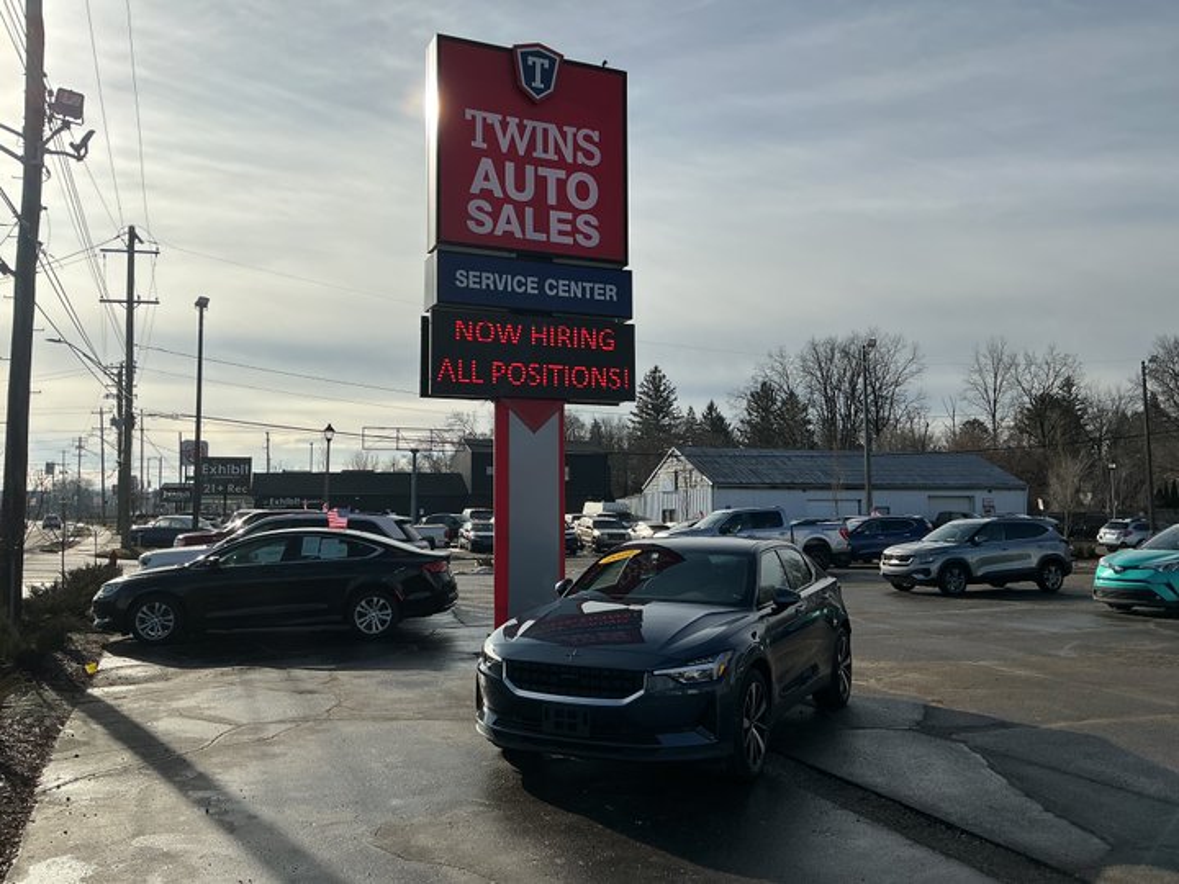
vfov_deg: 48.2
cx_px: 590
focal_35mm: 29
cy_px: 442
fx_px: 988
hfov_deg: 61.7
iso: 25
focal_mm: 3
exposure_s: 1/4405
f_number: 1.8
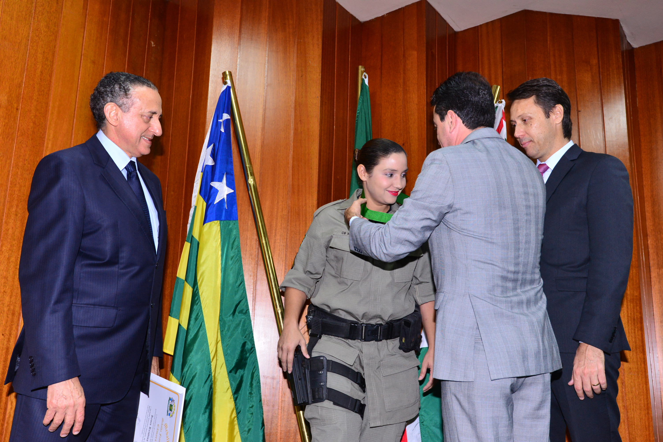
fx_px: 645
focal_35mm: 35
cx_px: 332
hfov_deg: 54.4
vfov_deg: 37.9
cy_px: 221
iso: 1600
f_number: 5.6
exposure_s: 1/125
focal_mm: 35
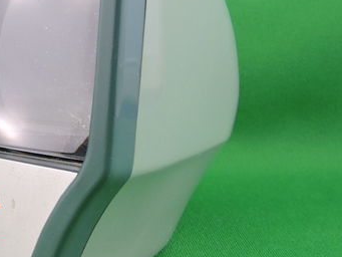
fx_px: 1008
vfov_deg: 14.5
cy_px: 74
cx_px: 25
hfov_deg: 18.9
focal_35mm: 102
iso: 160
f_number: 4
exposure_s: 1/30
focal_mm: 8.1
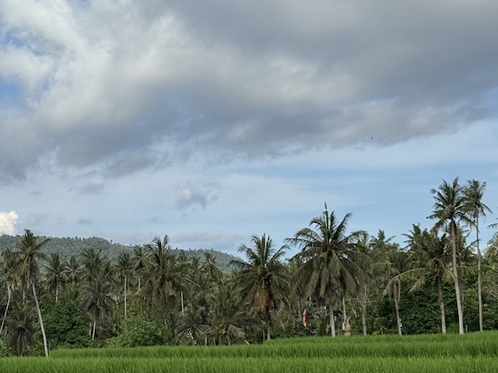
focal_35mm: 86
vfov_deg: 17.1
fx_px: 1237
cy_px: 255
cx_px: 72
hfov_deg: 22.3
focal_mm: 6.76
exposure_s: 1/5848
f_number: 1.78
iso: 64
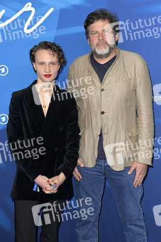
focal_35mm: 56
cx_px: 80
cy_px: 121
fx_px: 376
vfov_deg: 35.7
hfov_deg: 24.2
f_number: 5.6
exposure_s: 1/250
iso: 1000
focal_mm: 56
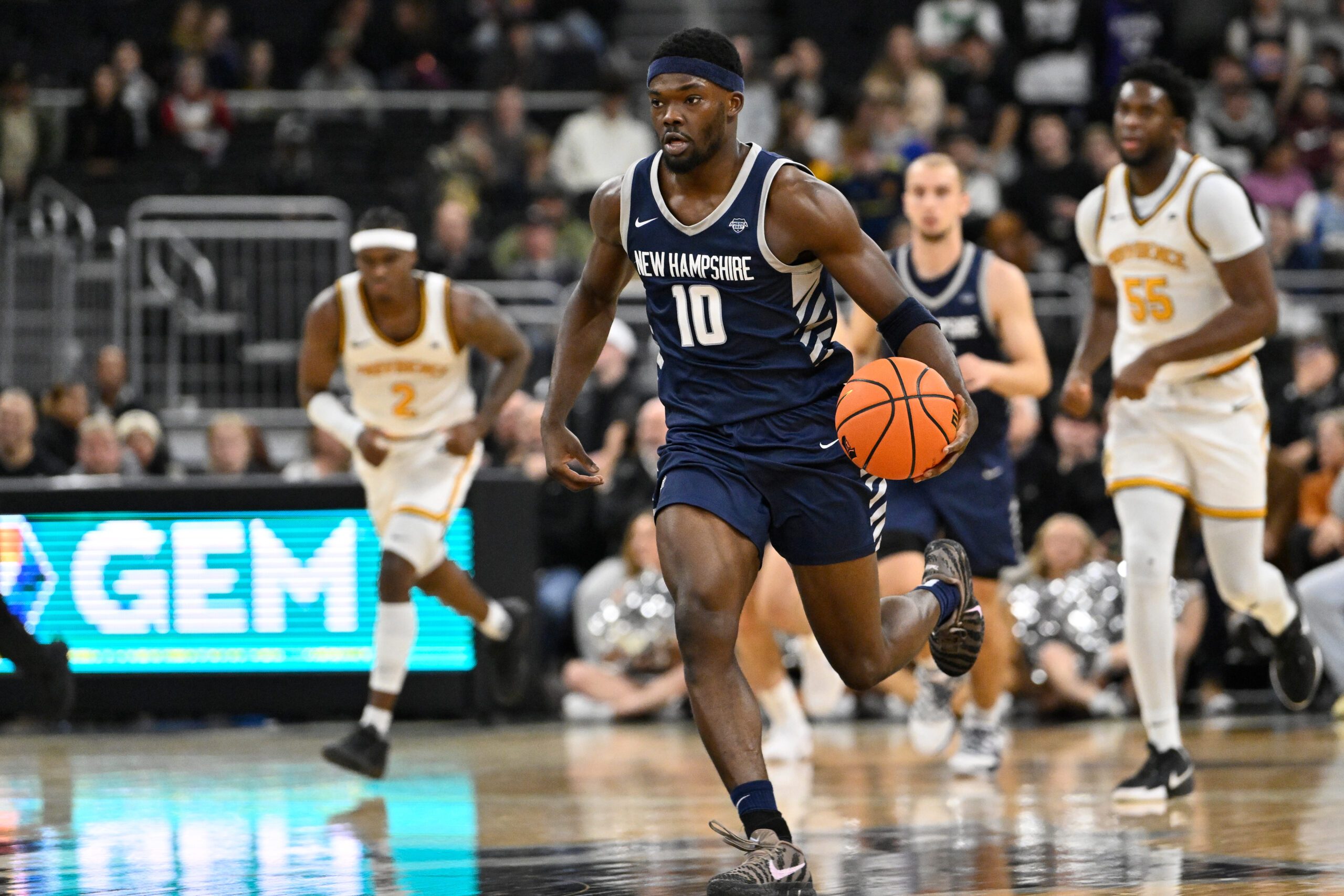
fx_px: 6907
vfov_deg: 7.4
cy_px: 448
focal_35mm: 185
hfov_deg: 11.1
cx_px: 672
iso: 5000
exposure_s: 1/1600
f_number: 3.2
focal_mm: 185
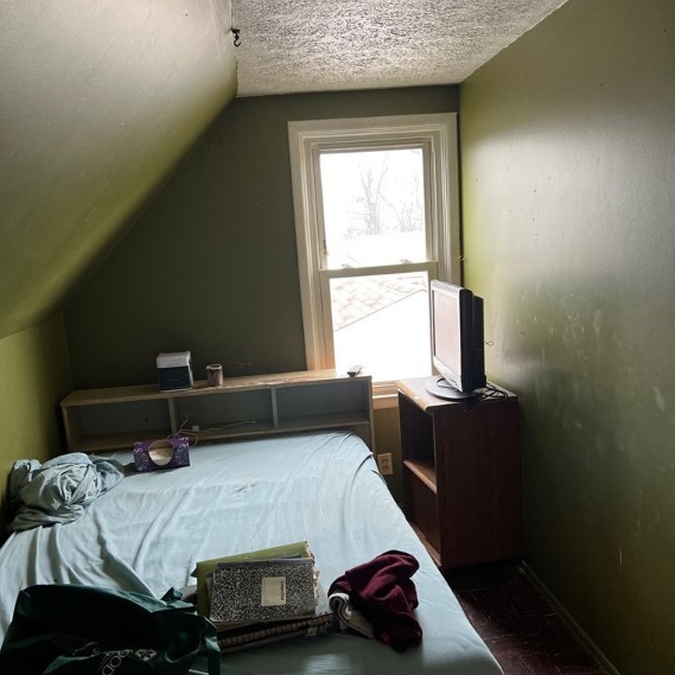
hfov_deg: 52.5
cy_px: 380
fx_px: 684
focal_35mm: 31
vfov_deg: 52.4
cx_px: 339
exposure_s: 1/109
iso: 125
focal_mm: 5.7
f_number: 1.5
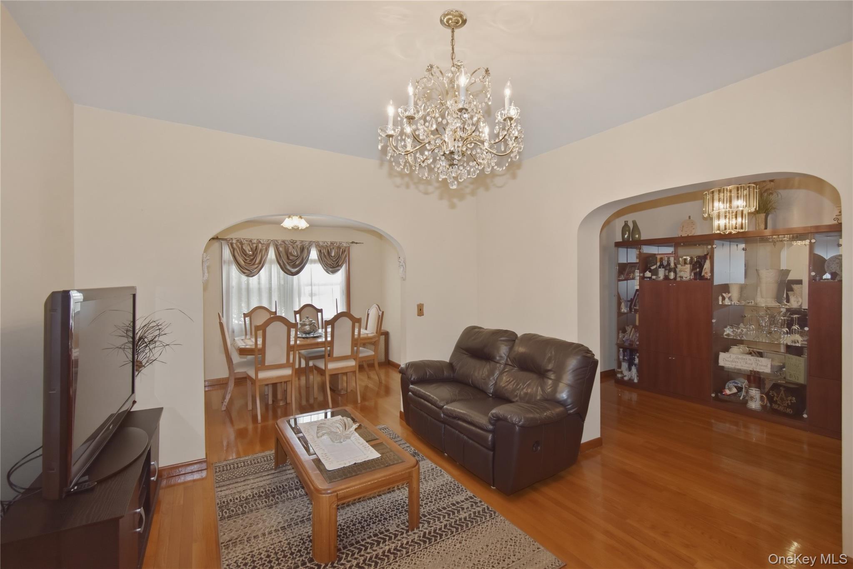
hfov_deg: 100.4
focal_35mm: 15
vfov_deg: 77.3
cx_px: 426
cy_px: 284
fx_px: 355
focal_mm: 10
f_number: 4.5
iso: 360
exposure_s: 1/60
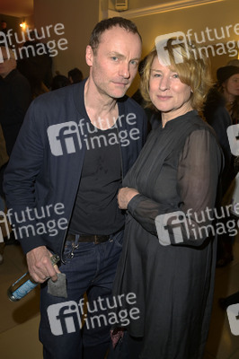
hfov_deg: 43.5
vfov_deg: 62.0
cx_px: 120
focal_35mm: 30
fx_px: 299
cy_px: 180
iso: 1250
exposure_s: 1/50
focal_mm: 30
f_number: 5.6
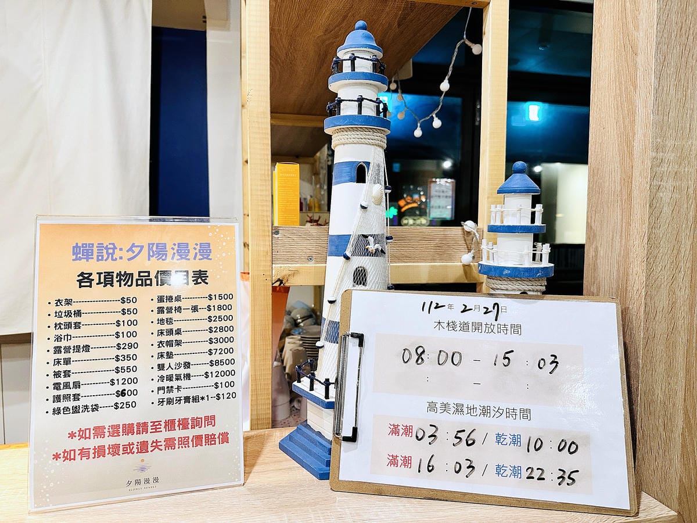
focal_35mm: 24
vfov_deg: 56.8
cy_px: 262
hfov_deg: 71.6
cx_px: 348
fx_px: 483
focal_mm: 6.86
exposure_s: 1/60
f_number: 1.78
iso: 250
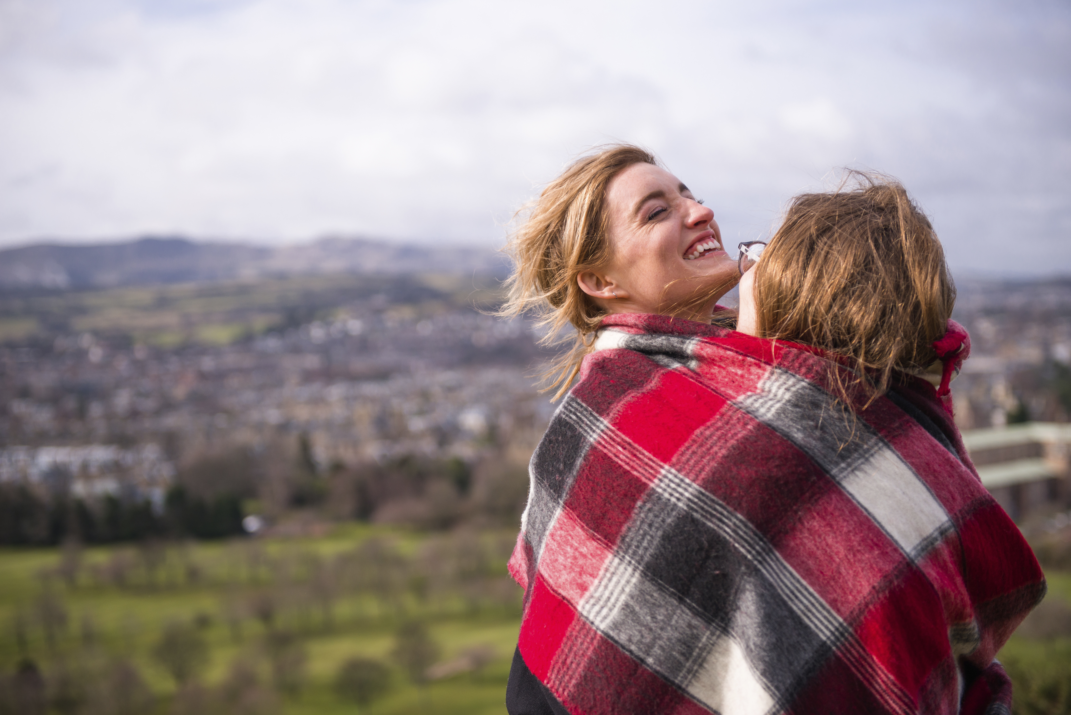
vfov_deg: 24.2
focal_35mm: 56
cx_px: 536
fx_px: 1666
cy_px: 358
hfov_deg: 35.6
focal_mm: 56
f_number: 2.8
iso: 250
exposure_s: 1/4000
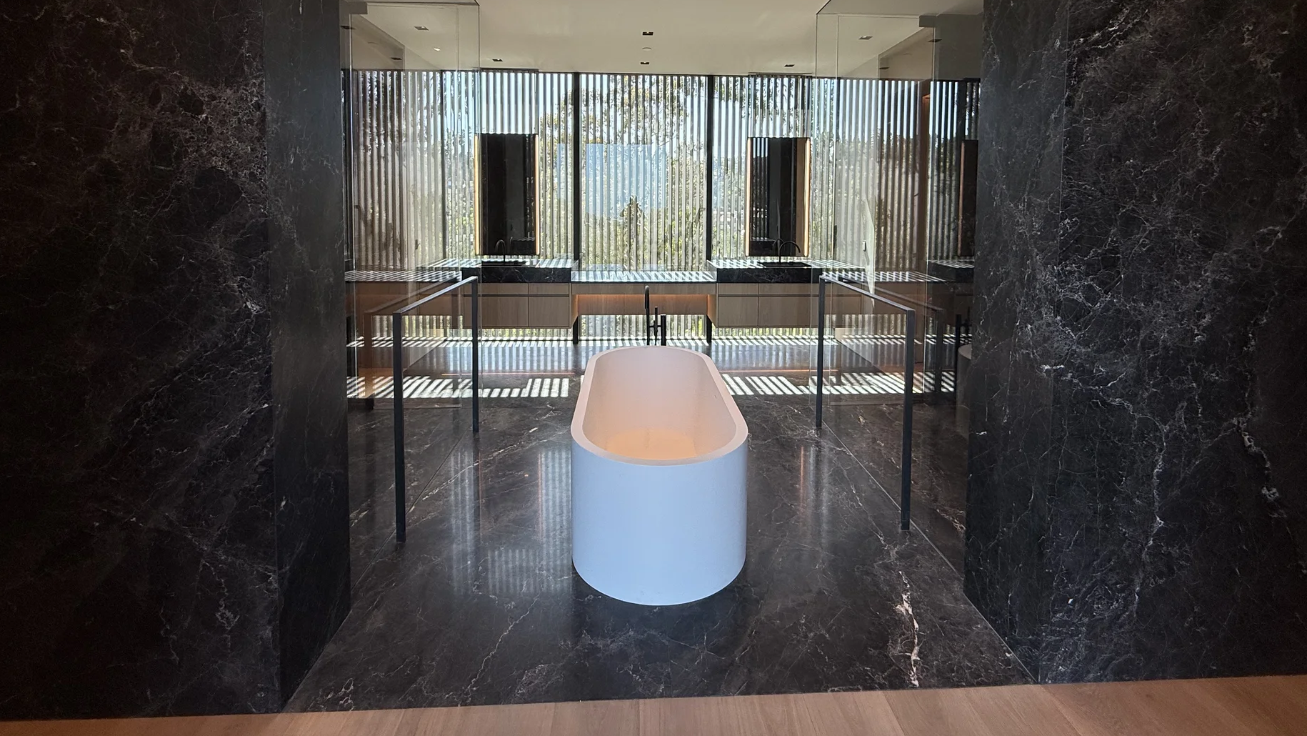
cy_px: 229
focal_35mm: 16
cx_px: 662
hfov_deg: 99.4
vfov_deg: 64.9
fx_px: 555
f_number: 2.2
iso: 64
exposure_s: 1/240
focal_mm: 2.22
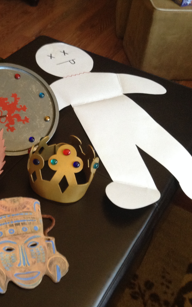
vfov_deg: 42.6
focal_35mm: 47
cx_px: 28
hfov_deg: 26.7
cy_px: 154
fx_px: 393
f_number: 2.4
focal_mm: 3.3
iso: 160
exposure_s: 1/24
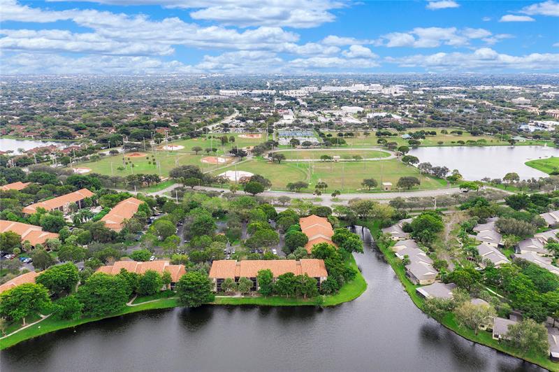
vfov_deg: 46.3
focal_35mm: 28
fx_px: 434
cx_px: 280
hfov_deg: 65.5
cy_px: 186
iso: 100
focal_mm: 10.26
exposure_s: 1/100
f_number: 4.5
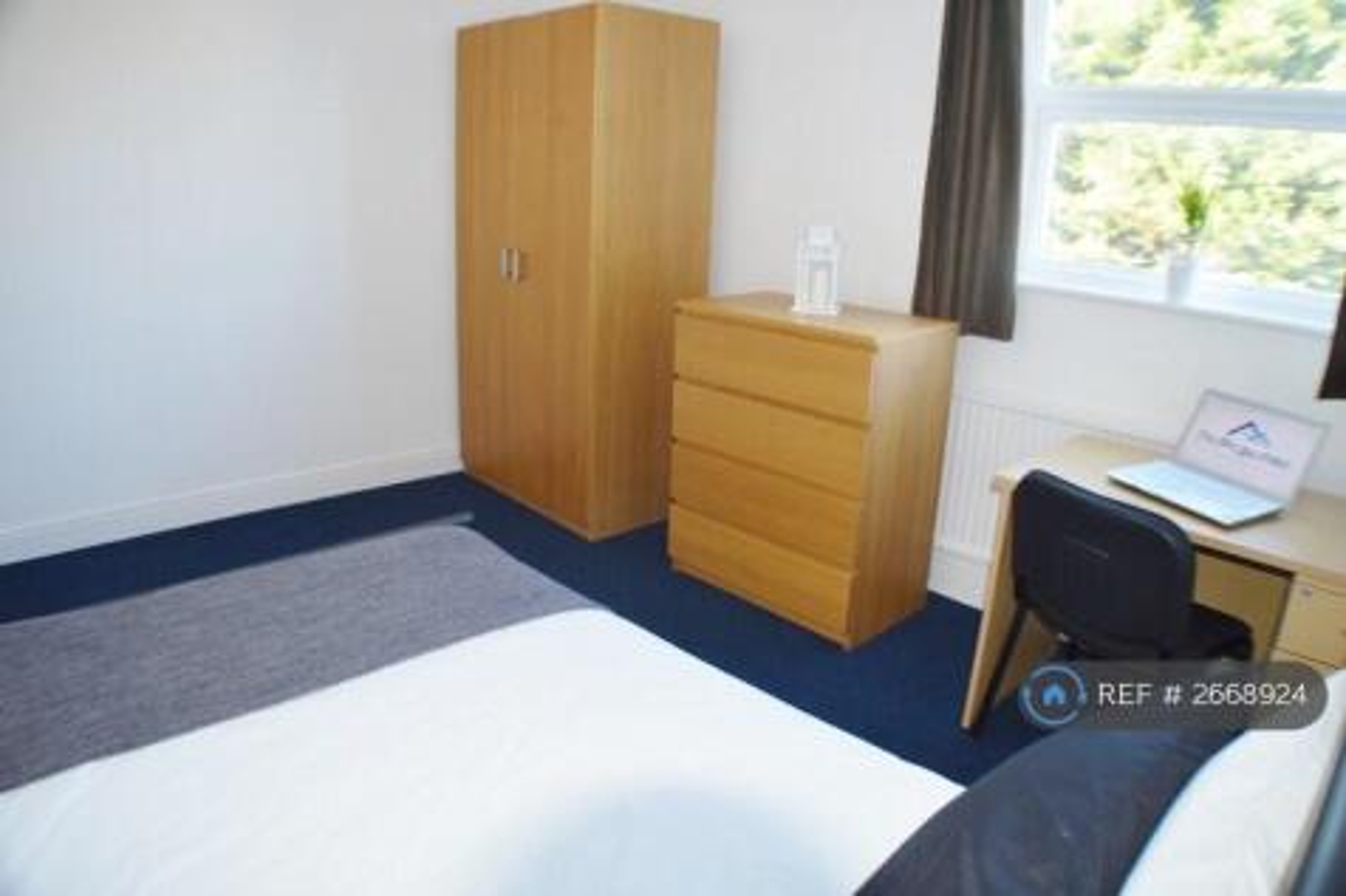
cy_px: 448
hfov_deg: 59.5
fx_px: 1177
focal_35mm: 32
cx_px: 673
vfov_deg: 41.7
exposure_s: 1/60
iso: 400
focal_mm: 21
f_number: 3.8
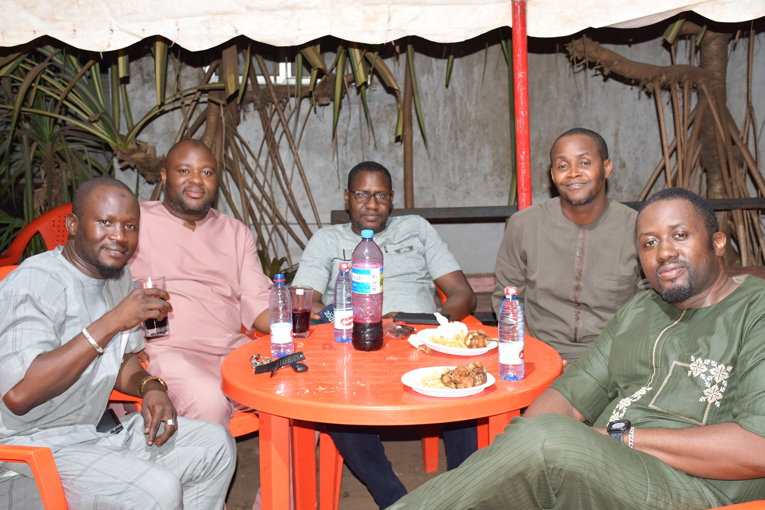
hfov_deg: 41.1
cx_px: 382
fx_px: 1020
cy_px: 255
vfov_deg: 28.1
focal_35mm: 48
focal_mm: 32
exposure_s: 1/10
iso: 1250
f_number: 5.6
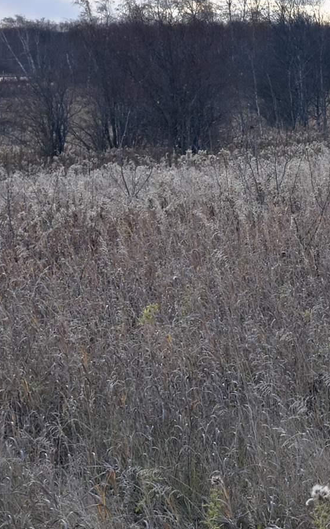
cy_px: -25
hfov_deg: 10.5
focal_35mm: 105
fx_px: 1512
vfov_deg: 19.2
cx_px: 824
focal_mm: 20
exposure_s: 1/500
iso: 320
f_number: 8
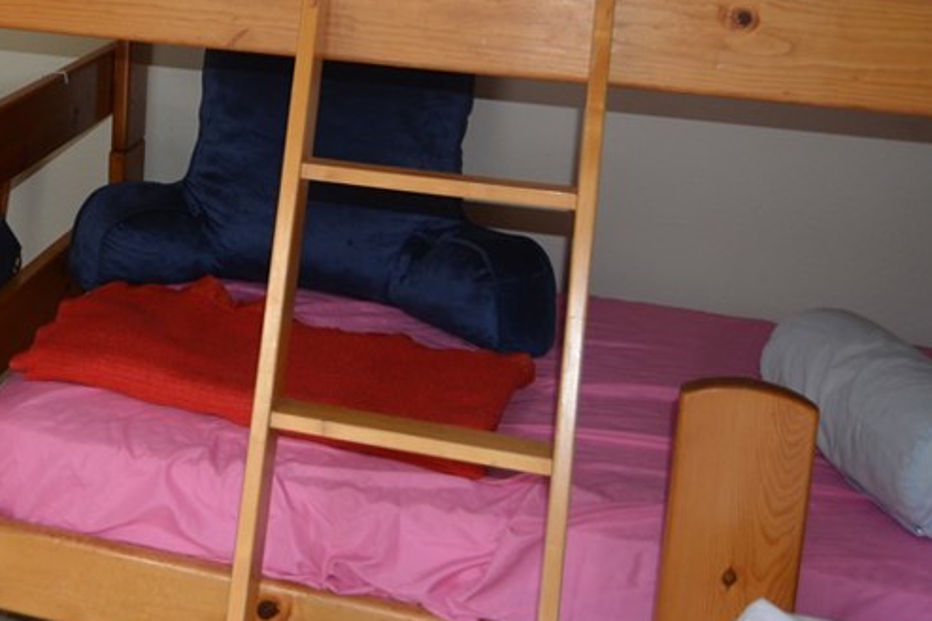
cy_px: 46
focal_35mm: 56
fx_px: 1449
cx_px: 23
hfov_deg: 33.0
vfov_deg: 23.5
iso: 400
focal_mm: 18
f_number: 3.5
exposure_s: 1/60
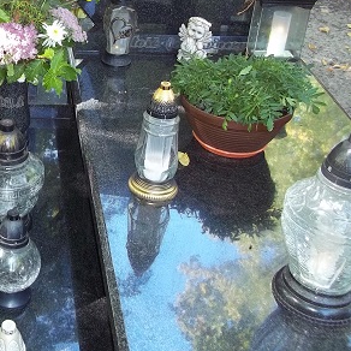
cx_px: -22
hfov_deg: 25.9
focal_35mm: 62
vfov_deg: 27.4
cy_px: 90
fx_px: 711
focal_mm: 5.7
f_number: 2.9
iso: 160
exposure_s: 1/40
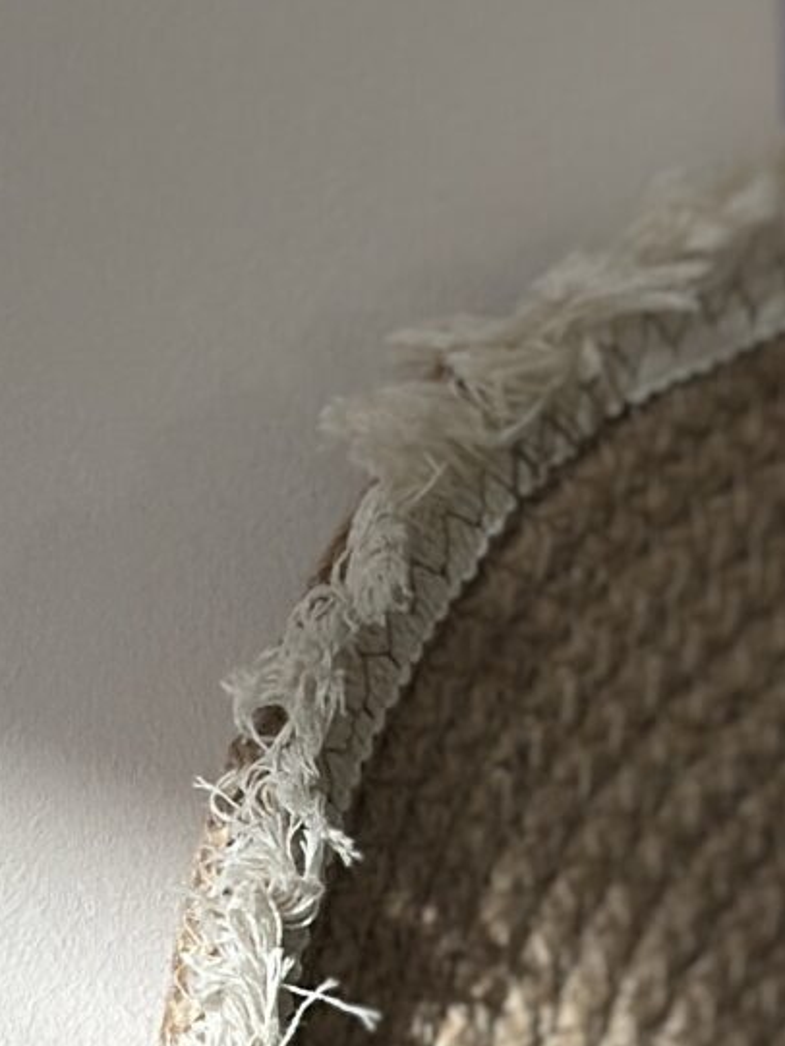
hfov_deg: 6.5
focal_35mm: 227
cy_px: 1032
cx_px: 1135
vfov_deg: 8.7
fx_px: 6861
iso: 80
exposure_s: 1/100
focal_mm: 6.86
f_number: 1.78
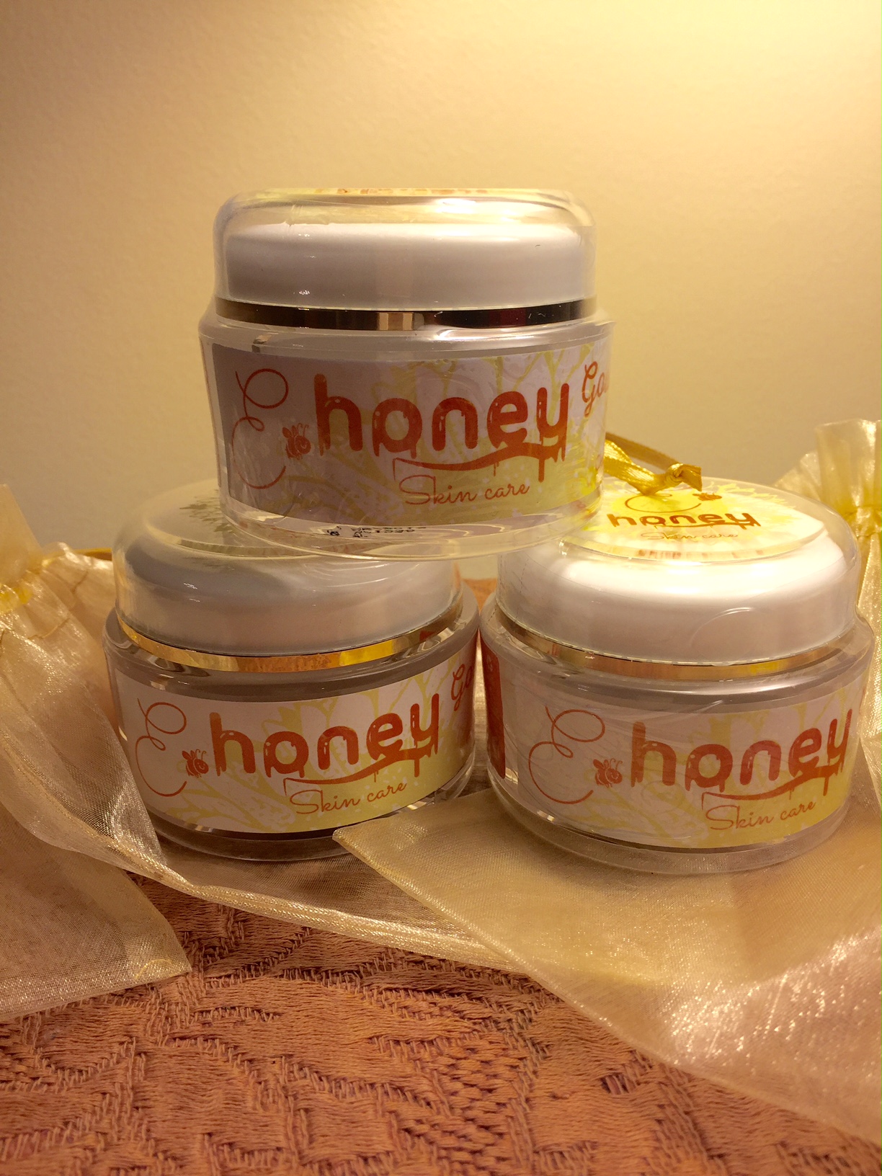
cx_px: 441
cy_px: 588
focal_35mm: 29
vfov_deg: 61.7
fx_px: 985
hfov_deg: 48.2
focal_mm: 4.15
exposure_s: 1/60
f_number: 2.2
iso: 32
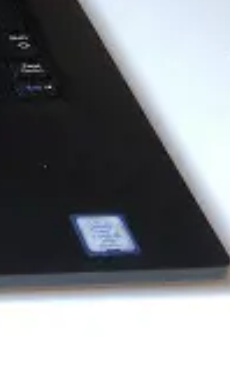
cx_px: -249
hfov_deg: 10.6
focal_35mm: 112
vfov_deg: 17.4
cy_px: -116
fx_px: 1126
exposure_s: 1/25
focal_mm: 4
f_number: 1.8
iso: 40
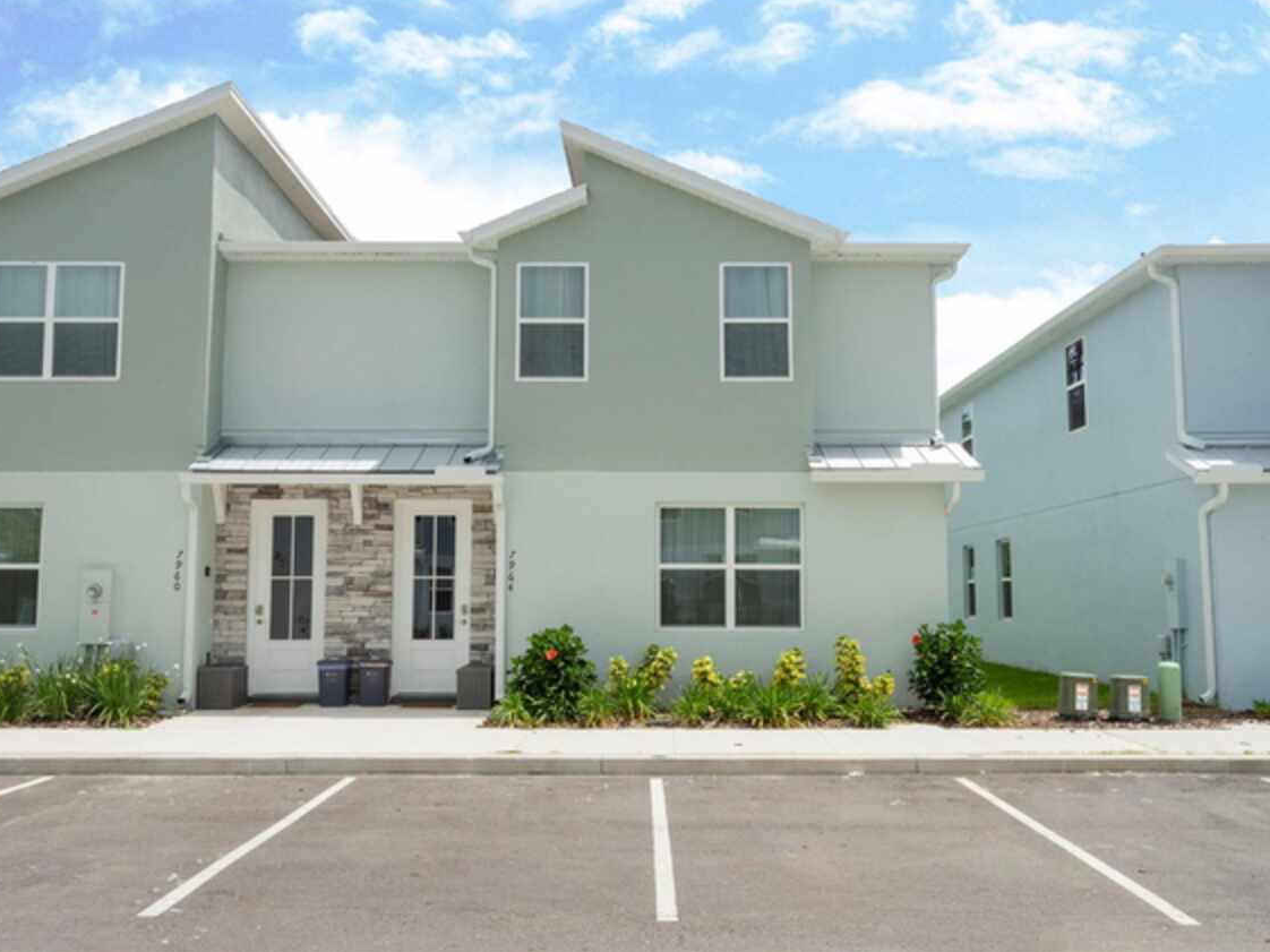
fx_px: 1247
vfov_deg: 41.8
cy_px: 472
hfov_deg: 54.0
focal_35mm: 34
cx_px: 636
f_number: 22
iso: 1000
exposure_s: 1/200
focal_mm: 31
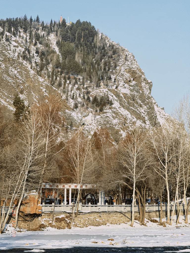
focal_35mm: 120
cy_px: 126
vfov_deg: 16.4
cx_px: 95
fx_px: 878
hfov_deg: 12.3
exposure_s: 1/1248
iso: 50
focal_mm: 15.66
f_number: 2.8
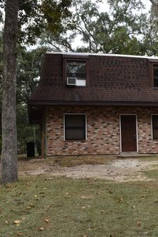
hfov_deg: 29.0
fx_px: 303
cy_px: 118
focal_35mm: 46
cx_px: 107
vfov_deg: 42.8
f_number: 7.1
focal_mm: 20
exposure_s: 1/250
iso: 200
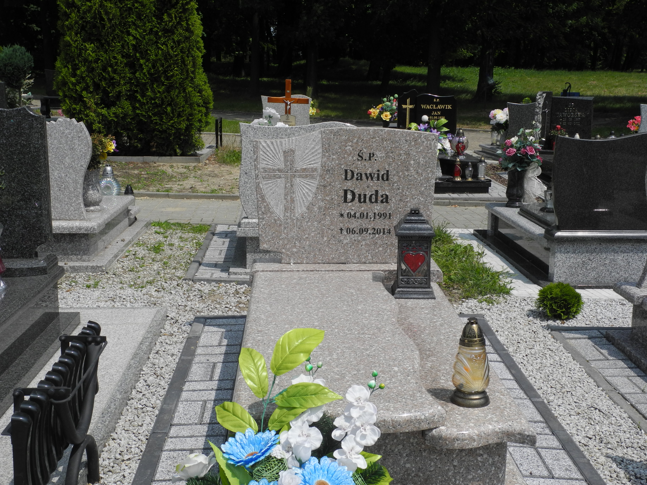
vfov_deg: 32.2
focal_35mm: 45
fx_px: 841
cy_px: 242
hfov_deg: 42.1
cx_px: 324
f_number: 5
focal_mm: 9.7
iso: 100
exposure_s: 1/1000
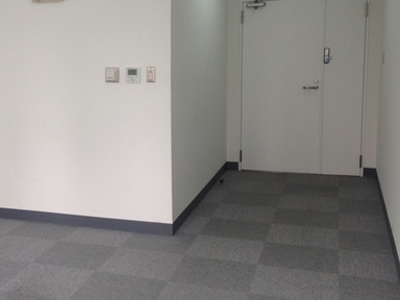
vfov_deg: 26.5
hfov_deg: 33.8
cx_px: 73
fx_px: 636
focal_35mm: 55
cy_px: 126
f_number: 2.4
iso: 50
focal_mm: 4.12
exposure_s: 1/60
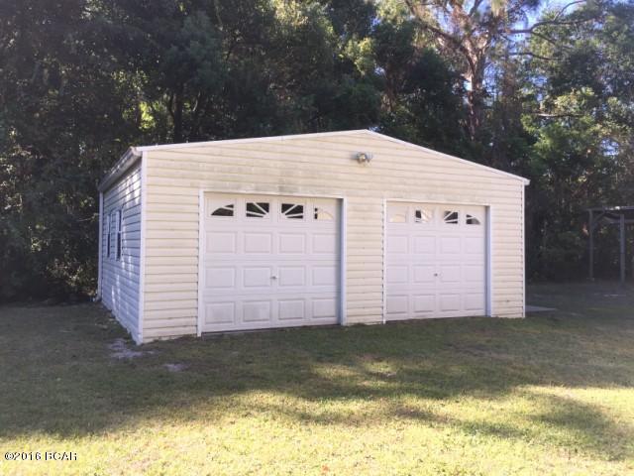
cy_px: 238
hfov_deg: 61.7
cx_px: 317
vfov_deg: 48.2
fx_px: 531
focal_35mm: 29
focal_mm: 4.15
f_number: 2.2
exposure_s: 1/399
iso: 32
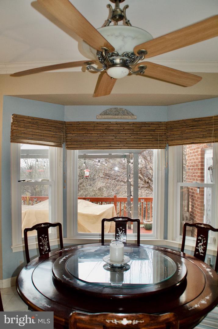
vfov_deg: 67.5
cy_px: 164
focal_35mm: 27
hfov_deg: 47.7
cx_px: 109
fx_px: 246
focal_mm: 18
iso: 1600
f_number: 6.3
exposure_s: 1/250
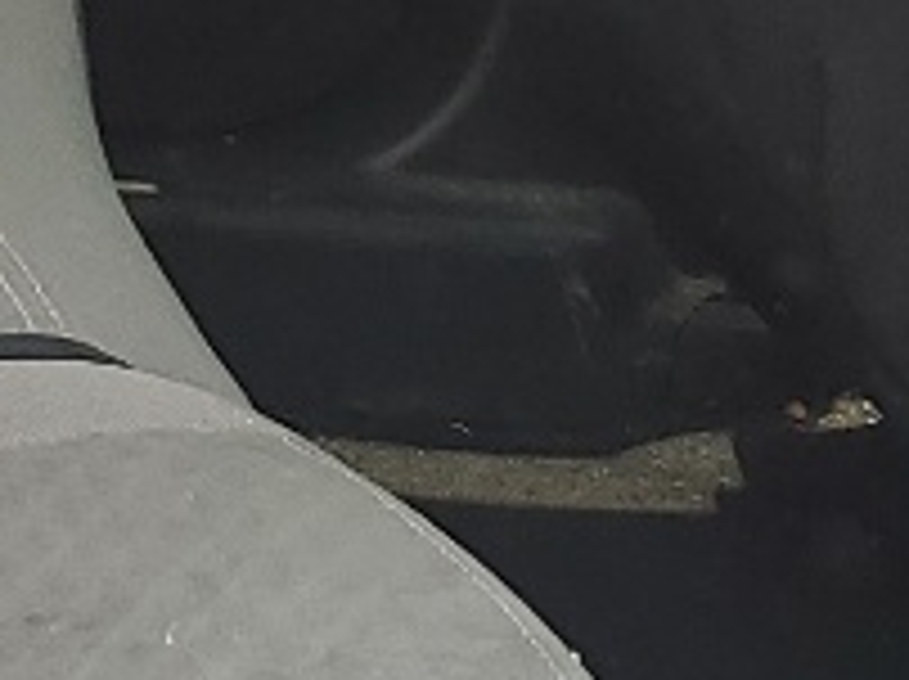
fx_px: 5403
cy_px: 0
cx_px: -72
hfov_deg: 9.5
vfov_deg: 7.2
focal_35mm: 206
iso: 50
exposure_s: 1/185
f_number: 1.5
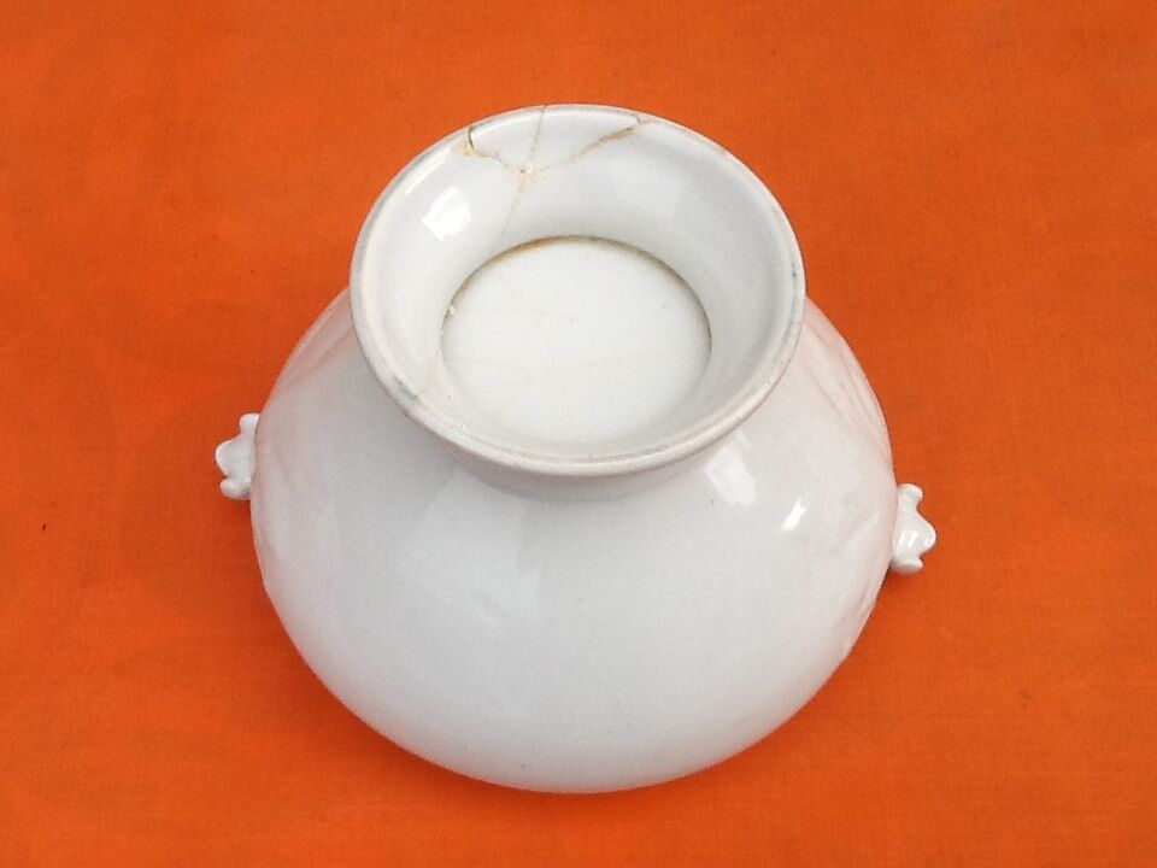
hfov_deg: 42.9
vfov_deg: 32.9
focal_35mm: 44
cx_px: 578
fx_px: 1471
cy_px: 434
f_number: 2.4
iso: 64
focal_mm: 2.03
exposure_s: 1/120
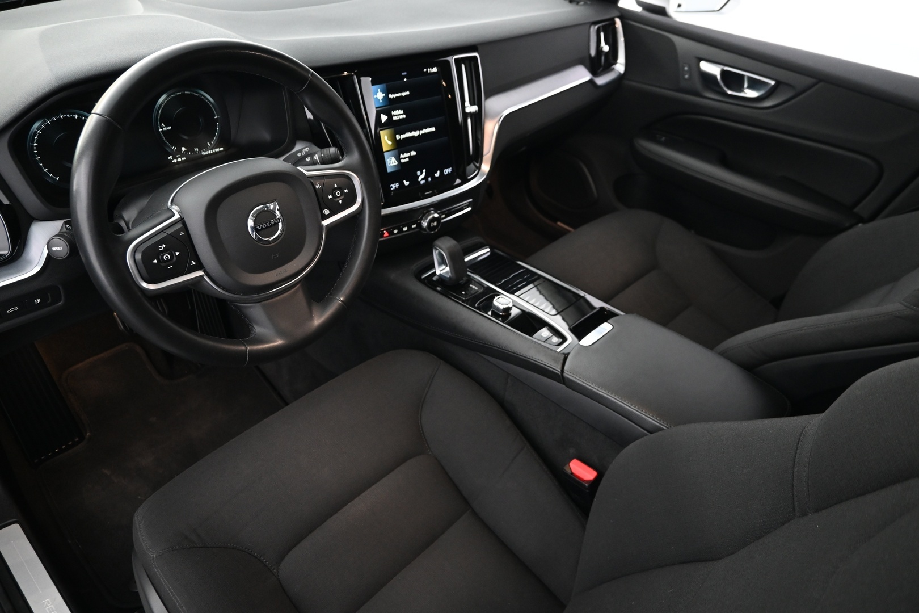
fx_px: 613
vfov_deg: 53.1
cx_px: 460
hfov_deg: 73.7
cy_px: 306
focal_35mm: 24
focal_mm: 16
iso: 1600
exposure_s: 1/8
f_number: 3.5
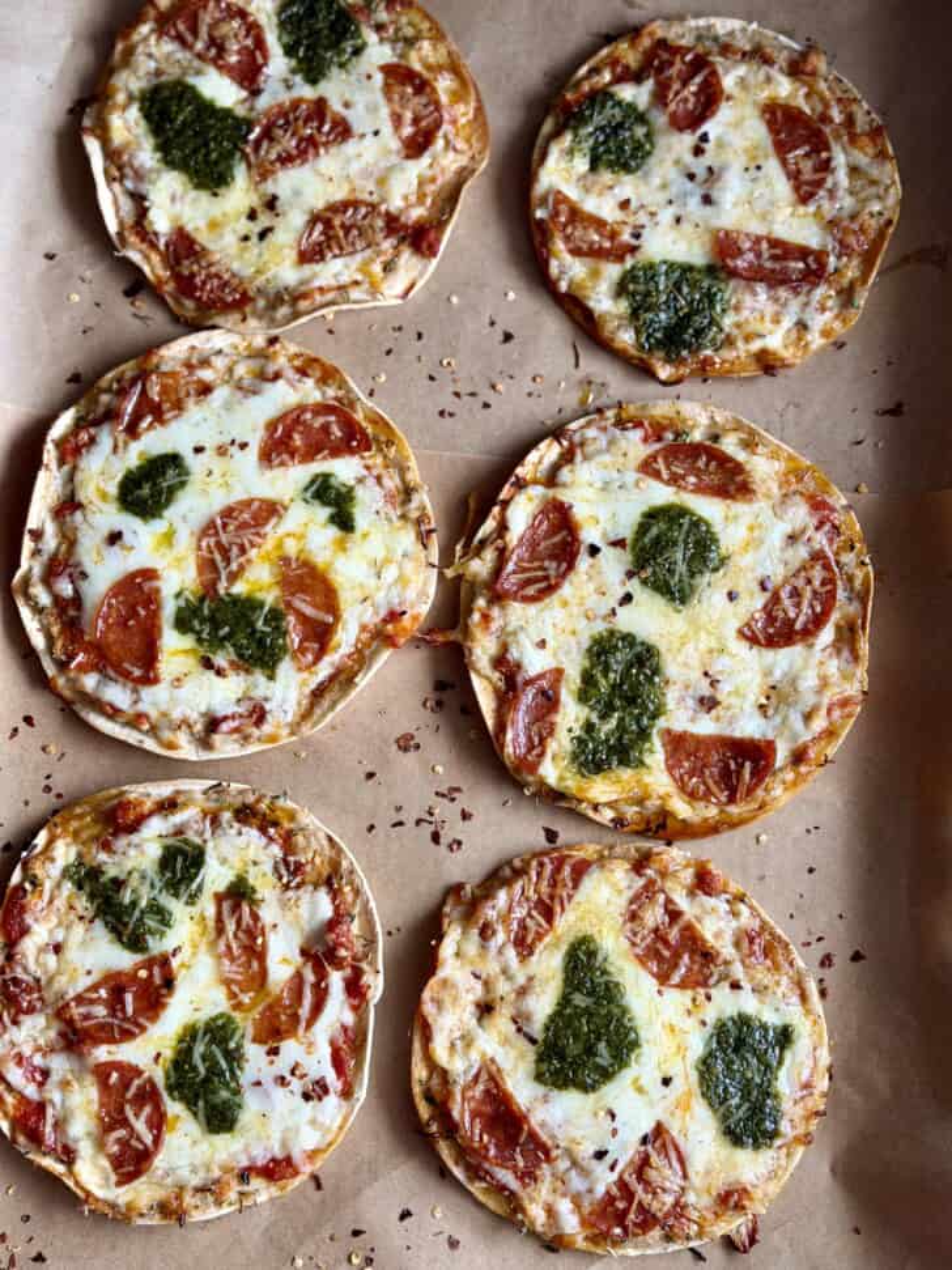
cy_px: 635
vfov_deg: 39.7
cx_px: 476
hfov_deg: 30.3
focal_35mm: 48
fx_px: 1760
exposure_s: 1/60
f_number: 1.8
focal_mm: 6.8
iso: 200
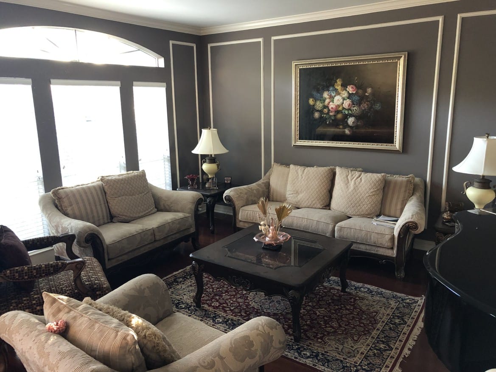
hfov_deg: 63.4
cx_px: 248
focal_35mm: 28
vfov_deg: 49.8
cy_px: 186
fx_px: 401
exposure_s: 1/12
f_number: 1.8
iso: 100
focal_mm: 3.99
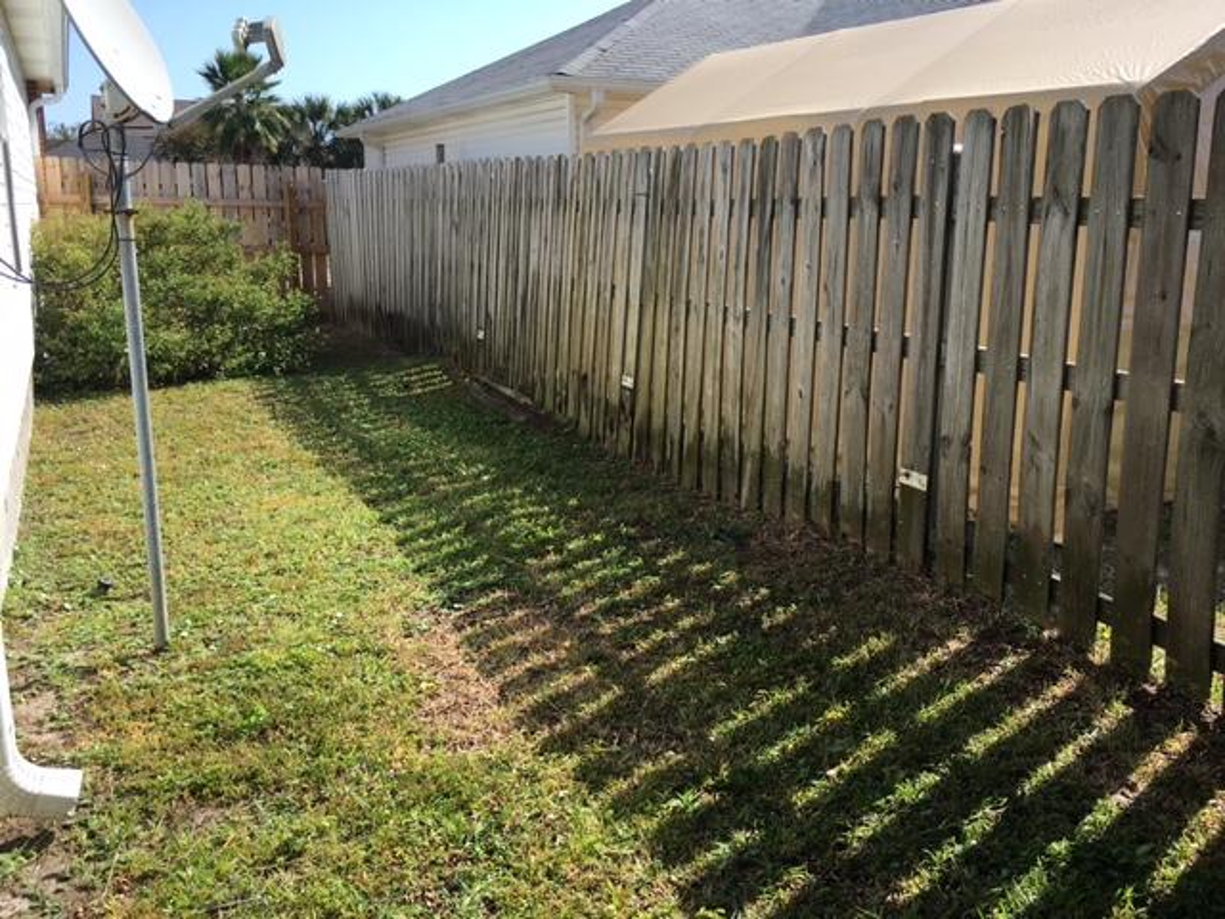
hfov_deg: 61.7
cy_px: 460
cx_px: 612
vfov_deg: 48.2
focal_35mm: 29
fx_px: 1026
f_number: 2.2
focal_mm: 4.15
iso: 25
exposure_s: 1/905
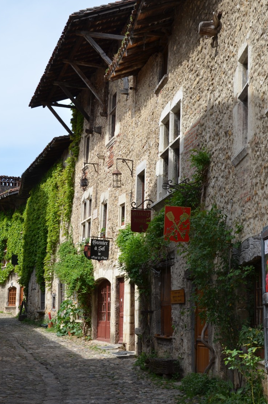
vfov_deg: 34.6
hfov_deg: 23.3
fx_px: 651
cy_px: 199
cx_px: 134
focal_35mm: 58
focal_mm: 32
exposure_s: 1/250
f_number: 8
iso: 140
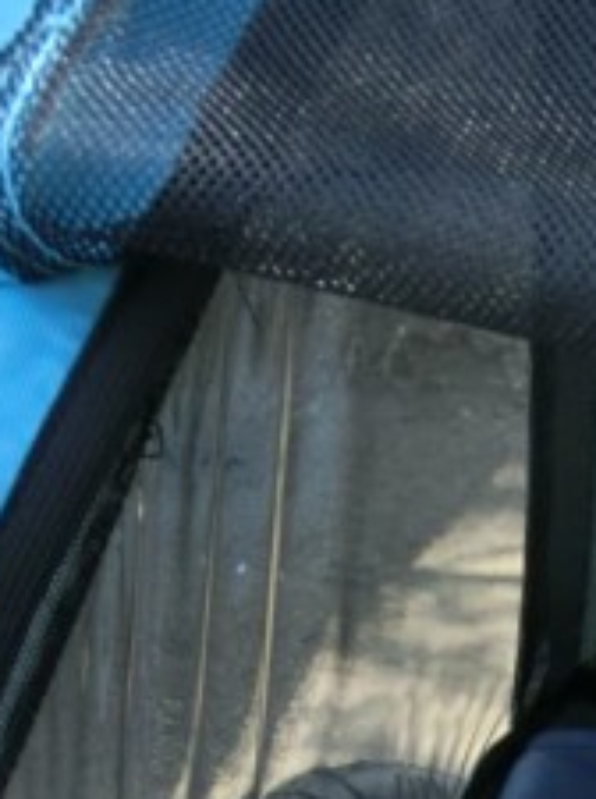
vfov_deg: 15.1
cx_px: 1201
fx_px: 2625
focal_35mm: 114
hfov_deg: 11.6
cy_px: 1406
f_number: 3.3
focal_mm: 4.4
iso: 80
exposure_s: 1/250
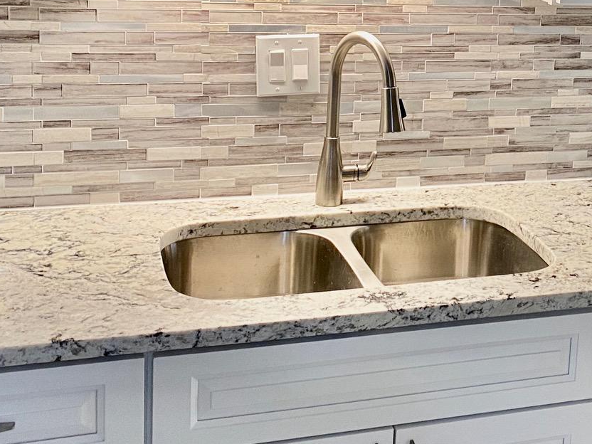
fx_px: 1095
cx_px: 551
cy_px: 58
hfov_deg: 28.9
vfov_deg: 22.5
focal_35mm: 64
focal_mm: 4.25
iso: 125
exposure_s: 1/60
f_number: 1.8
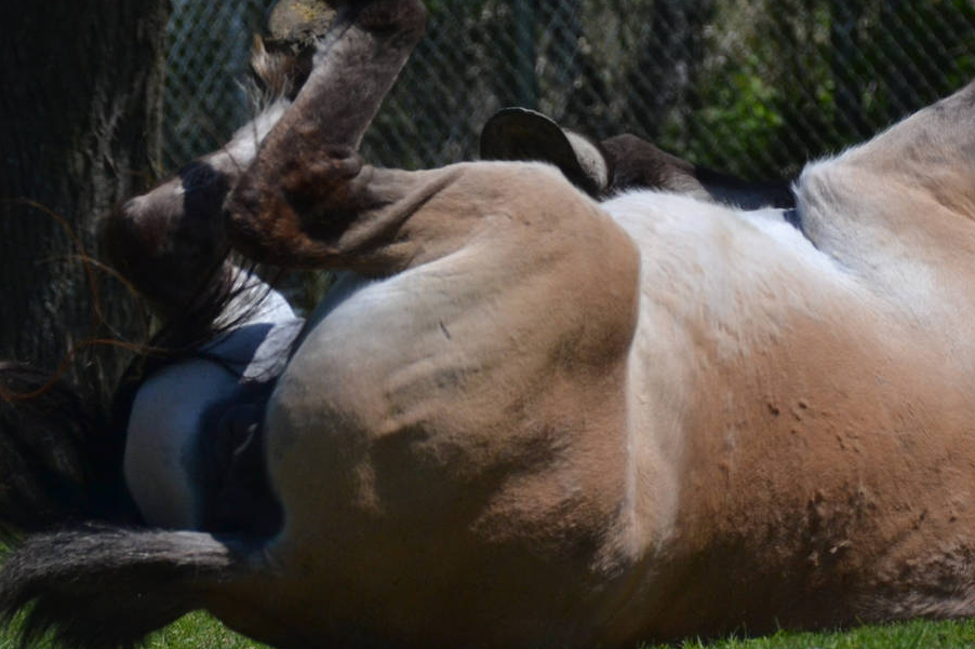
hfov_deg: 4.4
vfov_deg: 3.0
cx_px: 736
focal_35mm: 466
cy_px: 321
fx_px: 12615
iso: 400
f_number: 7.1
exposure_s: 1/2000
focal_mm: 175
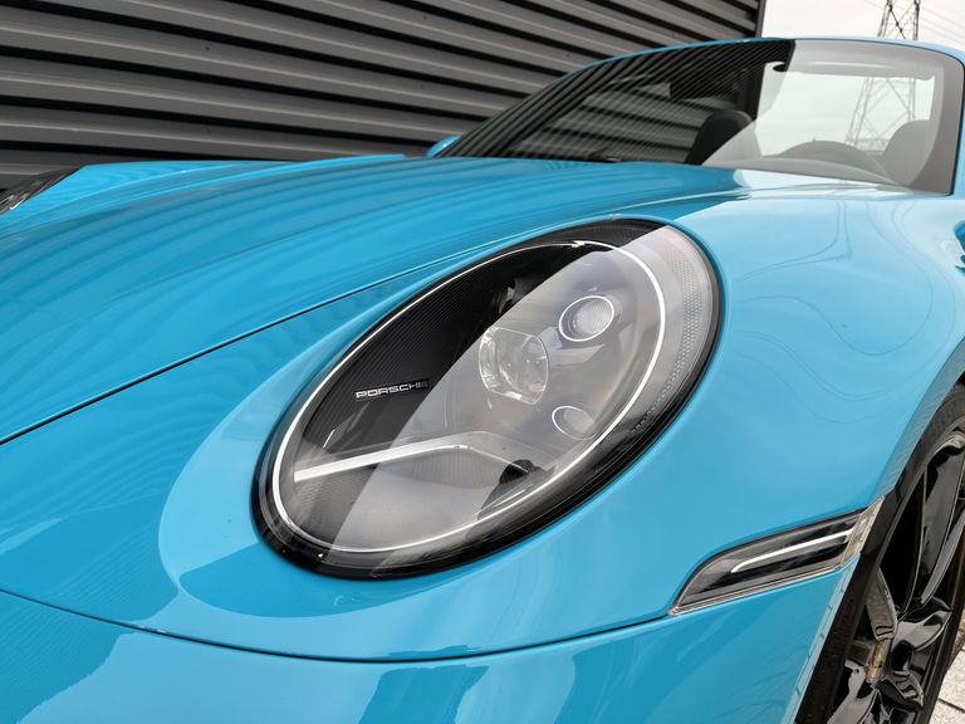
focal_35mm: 26
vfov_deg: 53.1
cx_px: 482
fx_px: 725
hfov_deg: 67.3
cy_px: 362
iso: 32
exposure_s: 1/135
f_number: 1.6
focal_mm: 5.1
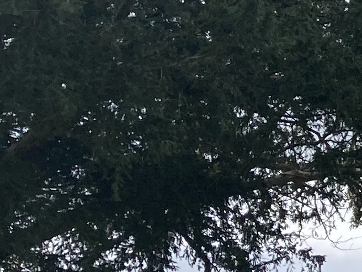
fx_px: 1799
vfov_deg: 8.6
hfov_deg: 9.6
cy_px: 93
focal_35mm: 172
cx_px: 976
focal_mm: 3.99
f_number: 1.8
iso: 20
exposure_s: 1/639
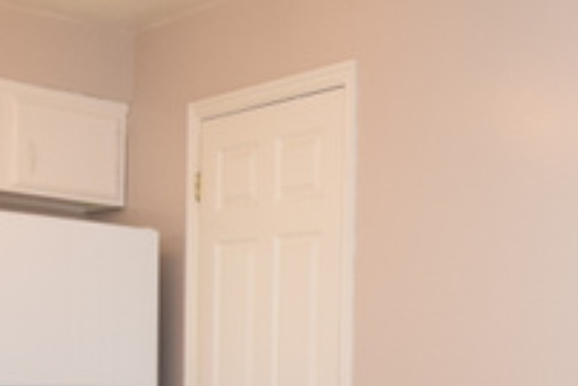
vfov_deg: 17.4
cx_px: 555
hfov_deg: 25.5
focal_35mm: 76
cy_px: 427
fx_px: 1221
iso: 500
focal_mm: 10
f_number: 5.6
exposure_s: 1/125
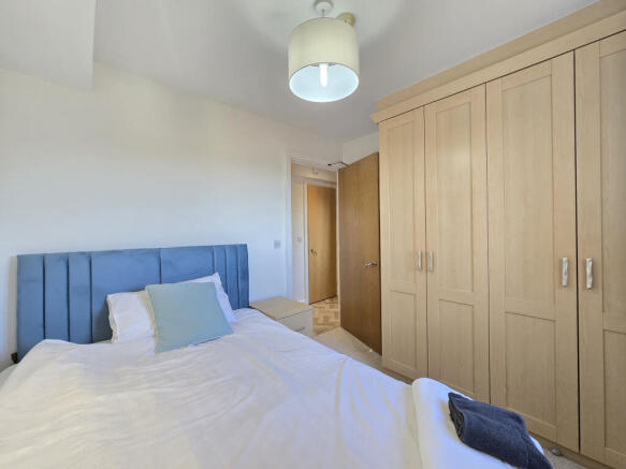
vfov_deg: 89.9
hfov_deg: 106.2
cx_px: 313
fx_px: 235
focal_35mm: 13
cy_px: 234
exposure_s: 1/50
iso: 125
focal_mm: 2.2
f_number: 2.2
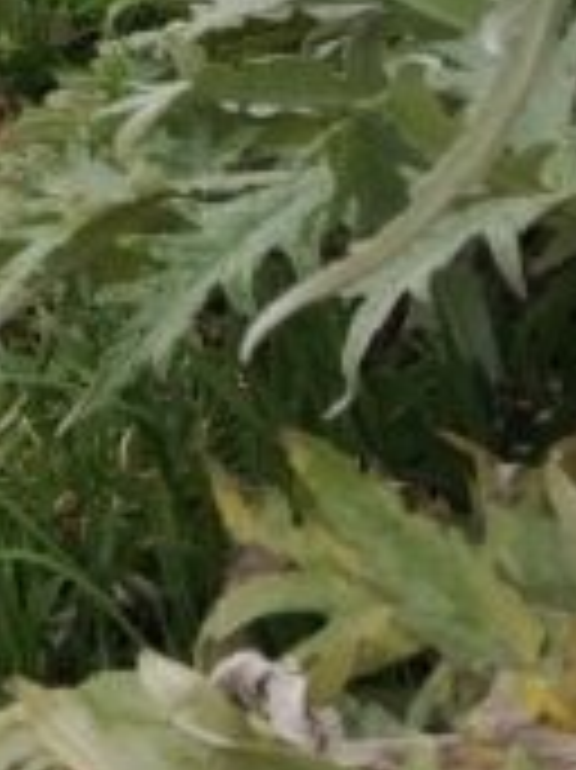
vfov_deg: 12.5
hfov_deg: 9.2
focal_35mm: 152
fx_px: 3377
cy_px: -302
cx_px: -522
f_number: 1.8
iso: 100
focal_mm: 4.75
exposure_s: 1/875
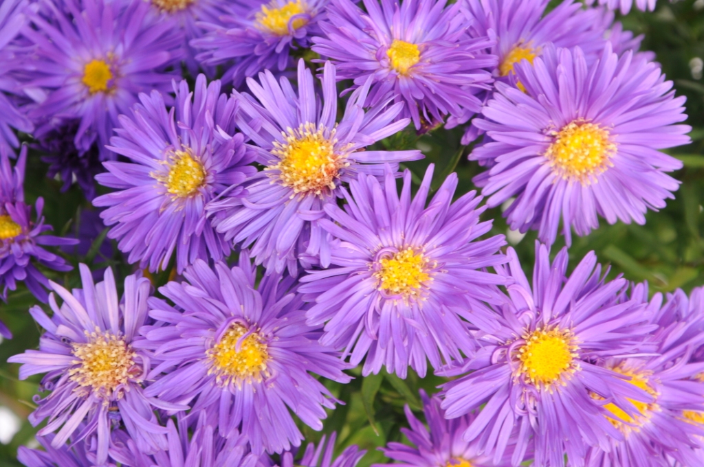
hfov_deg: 13.1
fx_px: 3076
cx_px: 352
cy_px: 234
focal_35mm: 158
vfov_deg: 8.7
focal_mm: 105
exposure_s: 1/80
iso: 250
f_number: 11
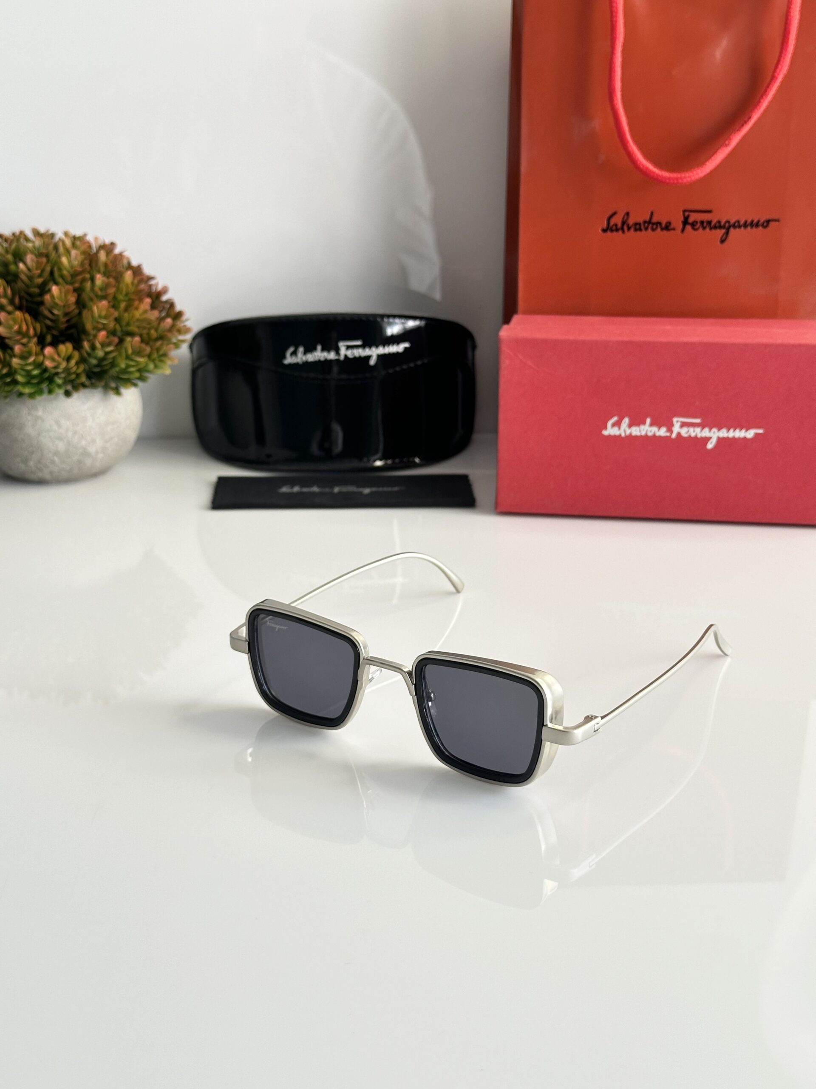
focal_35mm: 48
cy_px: 544
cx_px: 408
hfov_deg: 30.3
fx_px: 1509
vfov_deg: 39.7
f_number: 1.78
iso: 80
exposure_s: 1/105
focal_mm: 6.86
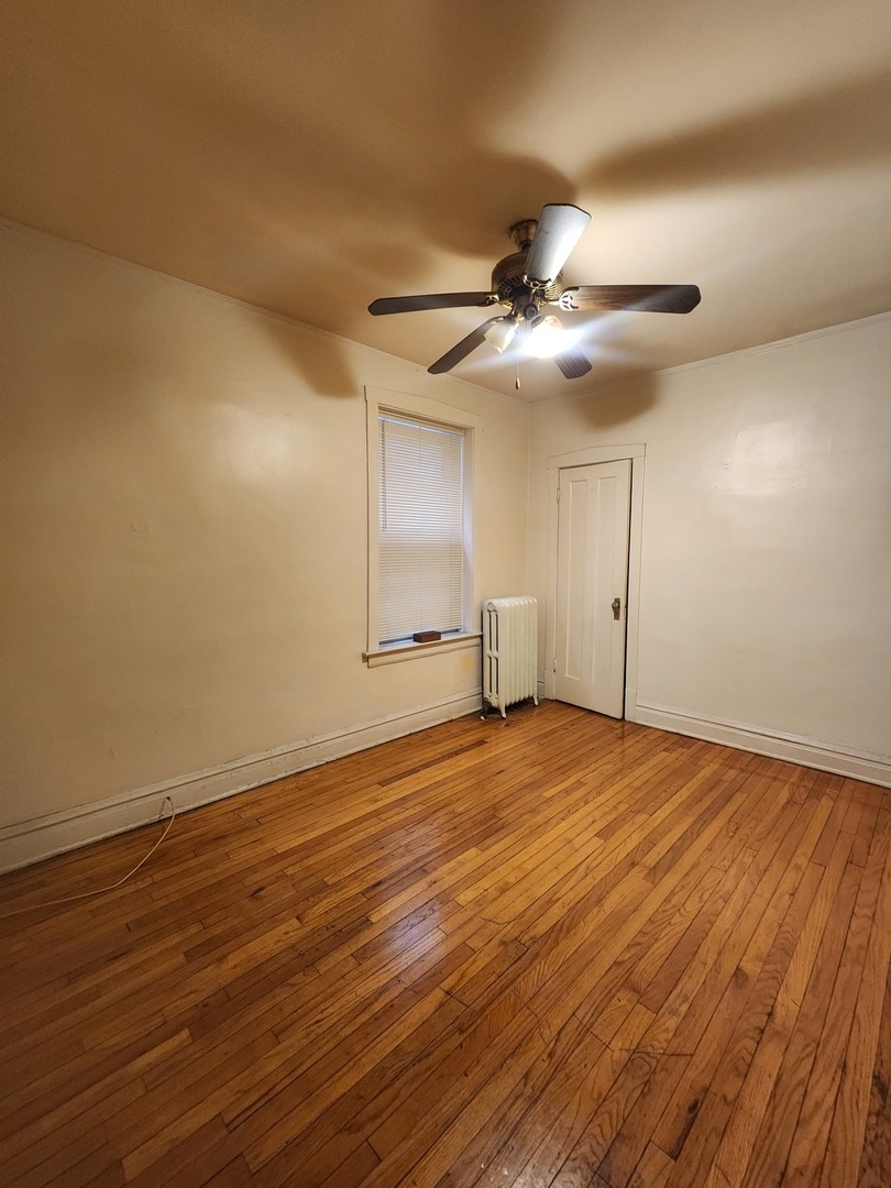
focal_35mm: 13
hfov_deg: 89.9
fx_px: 446
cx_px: 446
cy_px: 594
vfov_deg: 106.2
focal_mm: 2.2
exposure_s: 1/30
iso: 400
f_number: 2.2
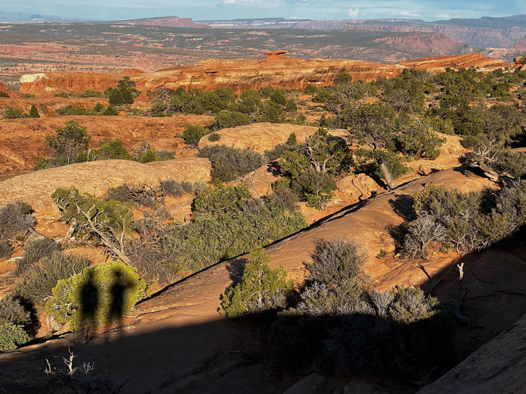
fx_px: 1170
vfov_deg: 19.1
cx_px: 263
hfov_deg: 25.3
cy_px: 197
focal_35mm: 77
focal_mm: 9
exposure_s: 1/602
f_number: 2.8
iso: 32
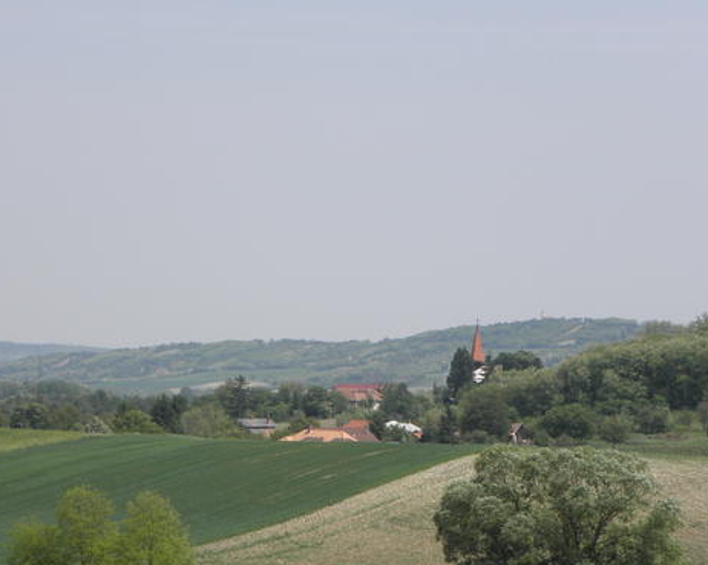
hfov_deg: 12.0
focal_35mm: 161
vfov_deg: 9.6
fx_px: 3371
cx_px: 276
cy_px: 363
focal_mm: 21.31
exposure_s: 1/250
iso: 64
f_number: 5.6
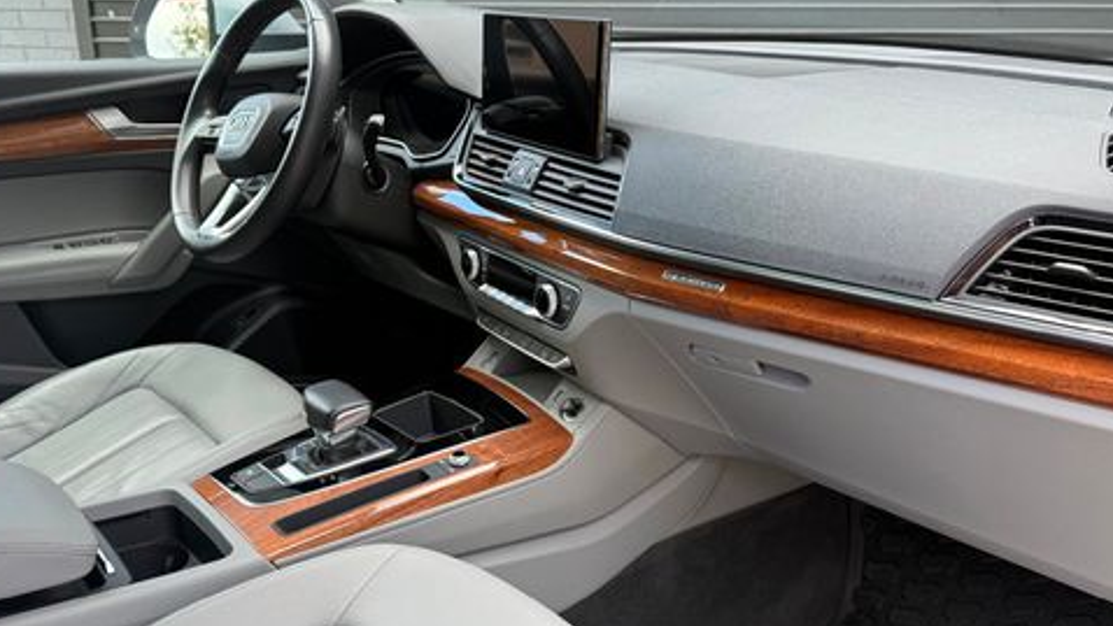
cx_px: 566
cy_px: 356
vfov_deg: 33.7
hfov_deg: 56.6
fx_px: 1033
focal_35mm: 35
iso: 64
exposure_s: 1/135
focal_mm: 6.76
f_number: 1.78
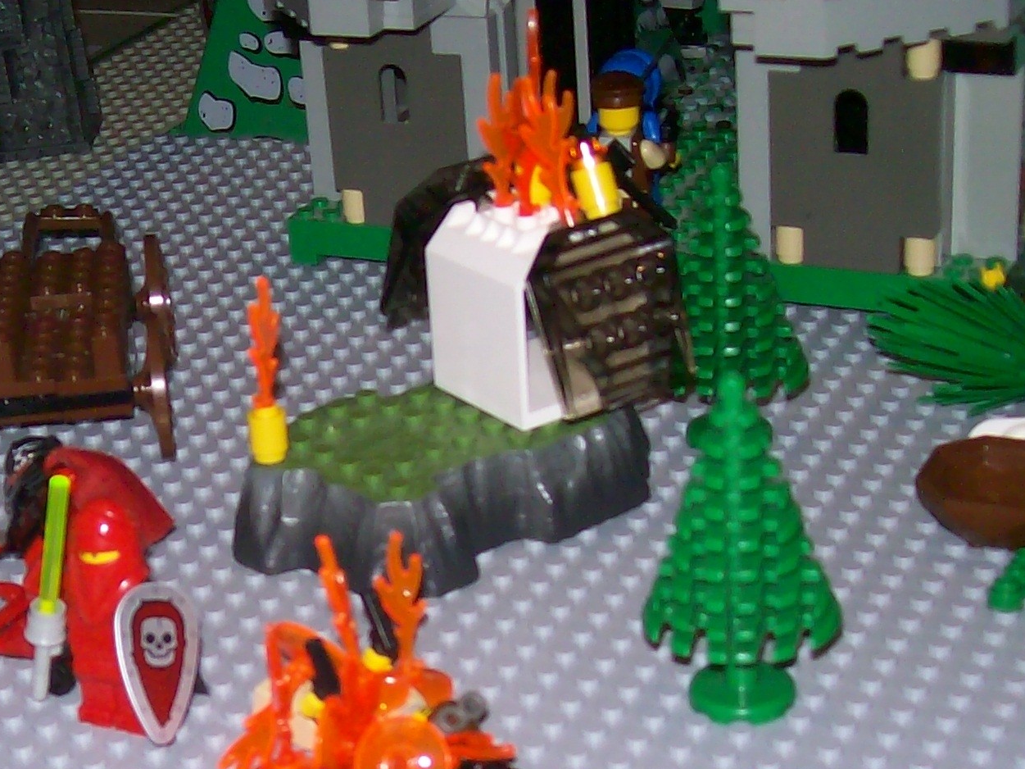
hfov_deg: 25.5
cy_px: 554
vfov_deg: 19.8
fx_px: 2191
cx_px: 104
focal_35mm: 74
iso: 80
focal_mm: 6
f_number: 2.7
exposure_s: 1/128
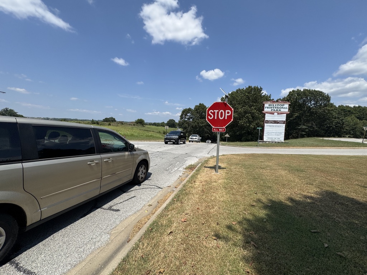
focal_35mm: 14
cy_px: 138
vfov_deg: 85.7
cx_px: 184
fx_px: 148
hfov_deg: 102.1
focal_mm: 2.22
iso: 50
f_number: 2.2
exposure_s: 1/2674
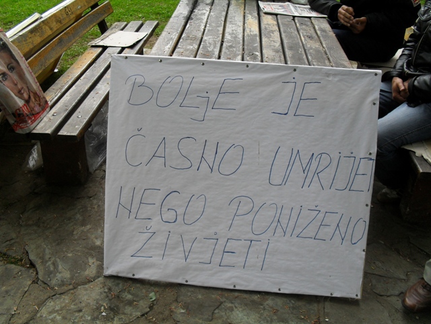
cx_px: 216
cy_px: 162
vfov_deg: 40.7
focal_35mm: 35
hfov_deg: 52.6
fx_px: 436
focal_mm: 6.3
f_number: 3.2
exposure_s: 1/125
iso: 100
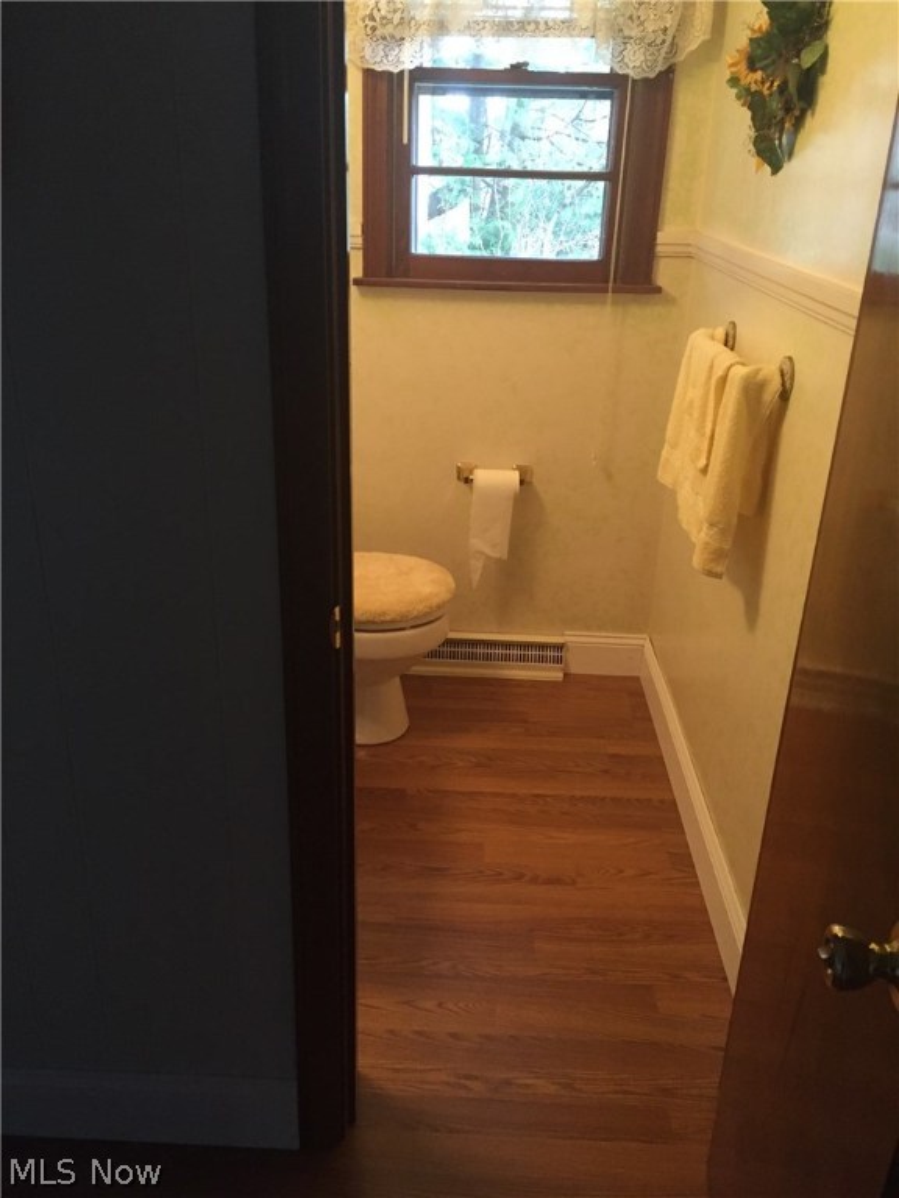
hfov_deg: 48.2
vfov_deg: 61.7
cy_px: 599
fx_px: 1004
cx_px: 450
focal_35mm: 29
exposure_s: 1/30
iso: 250
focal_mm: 4.15
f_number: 2.2
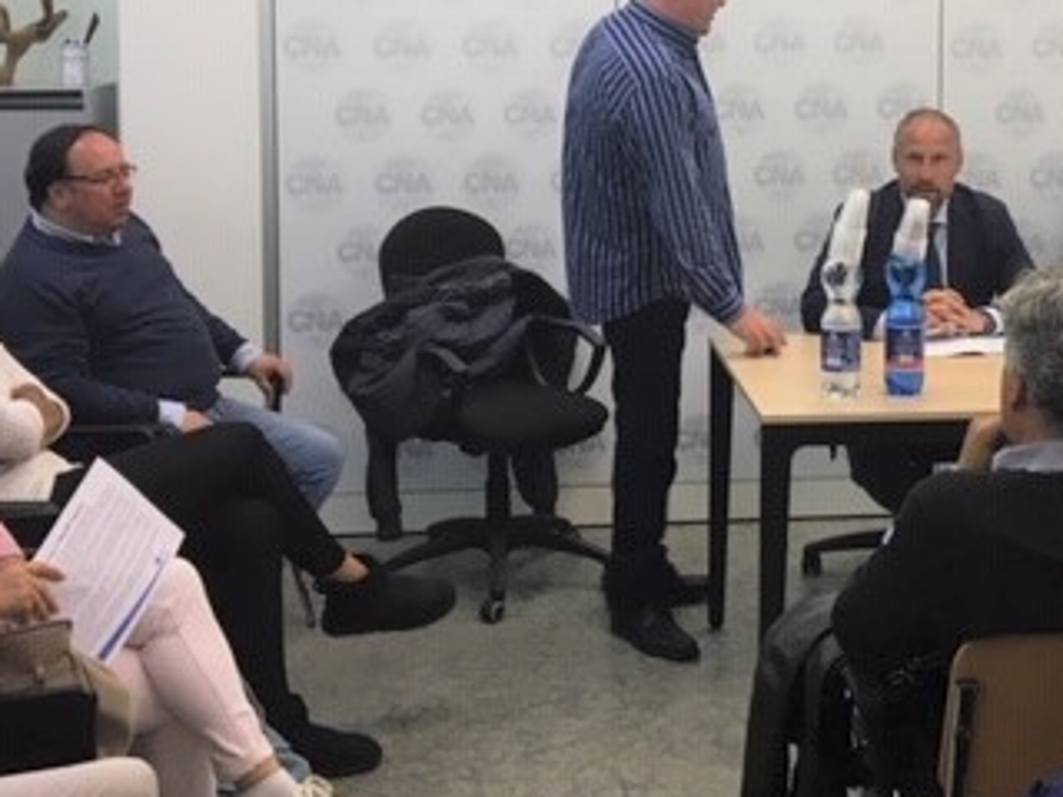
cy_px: 146
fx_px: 1781
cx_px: 741
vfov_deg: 24.8
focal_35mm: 58
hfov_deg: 32.8
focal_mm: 4.15
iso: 64
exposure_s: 1/33
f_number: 2.2
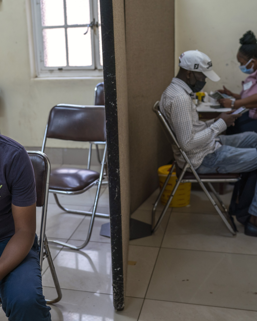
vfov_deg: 36.7
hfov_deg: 29.4
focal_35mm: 51
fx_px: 485
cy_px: 156
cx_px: 76
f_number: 2.8
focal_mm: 35
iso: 640
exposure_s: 1/125
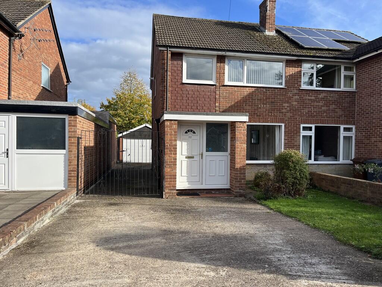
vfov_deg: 53.1
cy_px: 144
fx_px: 287
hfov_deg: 67.3
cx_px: 191
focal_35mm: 26
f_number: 1.6
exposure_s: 1/1862
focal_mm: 5.1
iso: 50
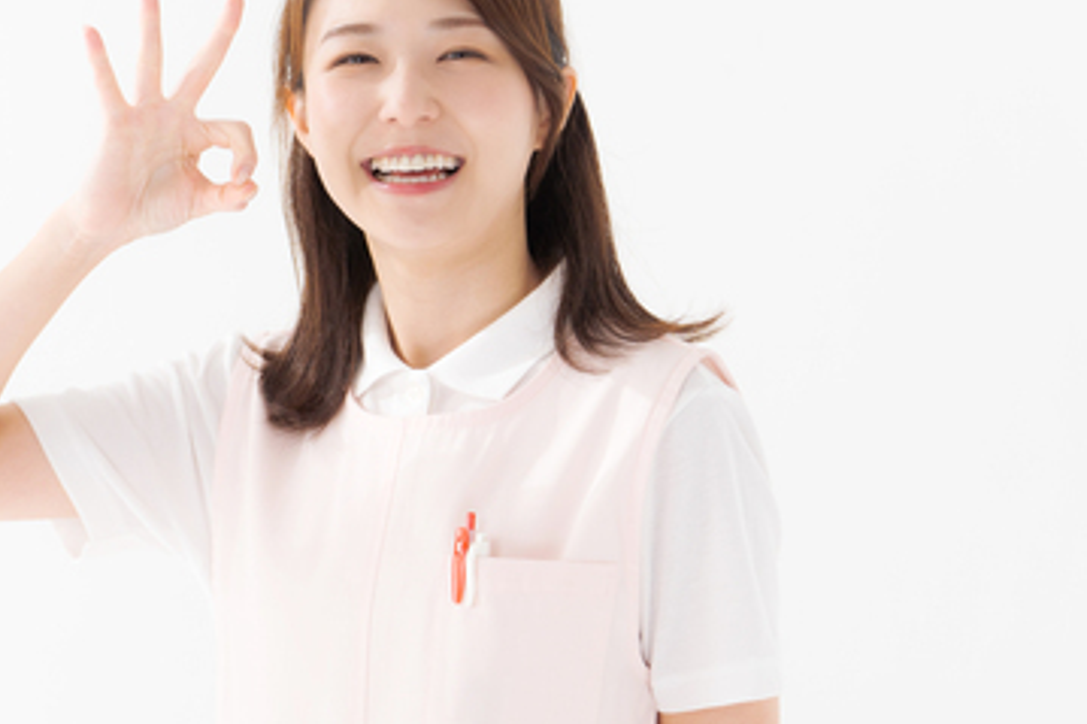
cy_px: 348
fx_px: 6609
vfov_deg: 6.3
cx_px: 327
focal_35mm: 219
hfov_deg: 9.4
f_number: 4
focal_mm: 123
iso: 320
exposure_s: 1/200
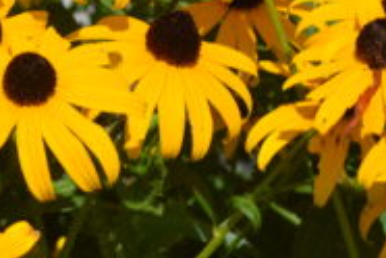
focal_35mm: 242
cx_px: -106
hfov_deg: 8.4
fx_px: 2595
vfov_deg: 5.7
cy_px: 46
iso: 100
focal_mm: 40
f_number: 8
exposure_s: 1/320
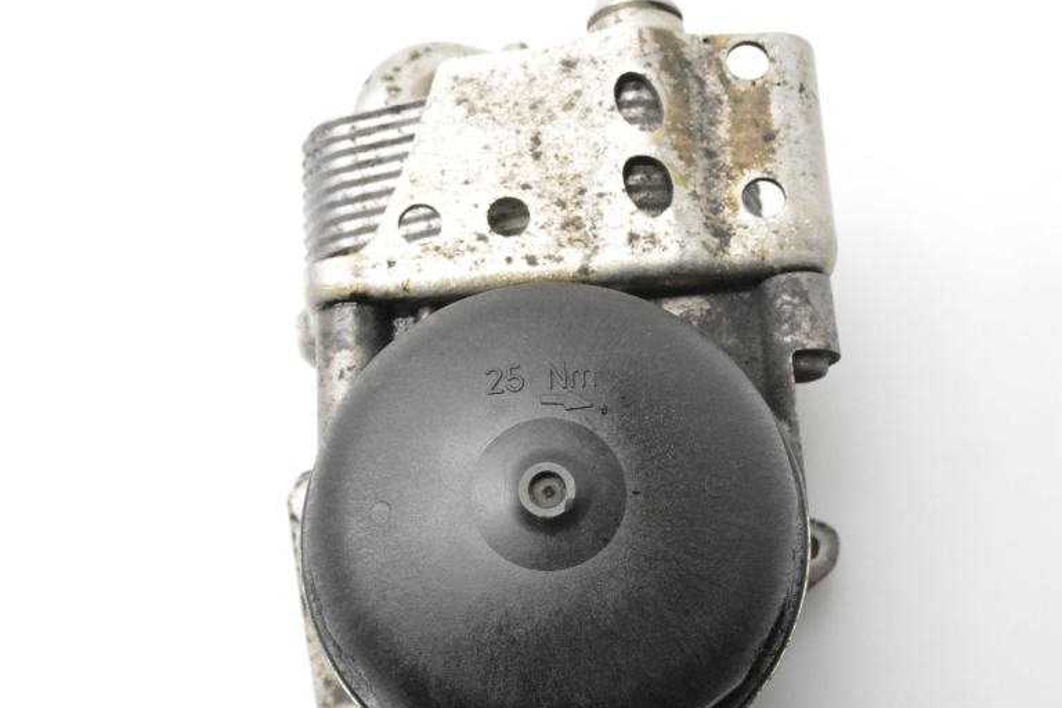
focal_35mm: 60
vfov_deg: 22.6
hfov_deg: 33.4
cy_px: 376
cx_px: 531
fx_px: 1770
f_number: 8
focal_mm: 30
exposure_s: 1/250
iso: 6400
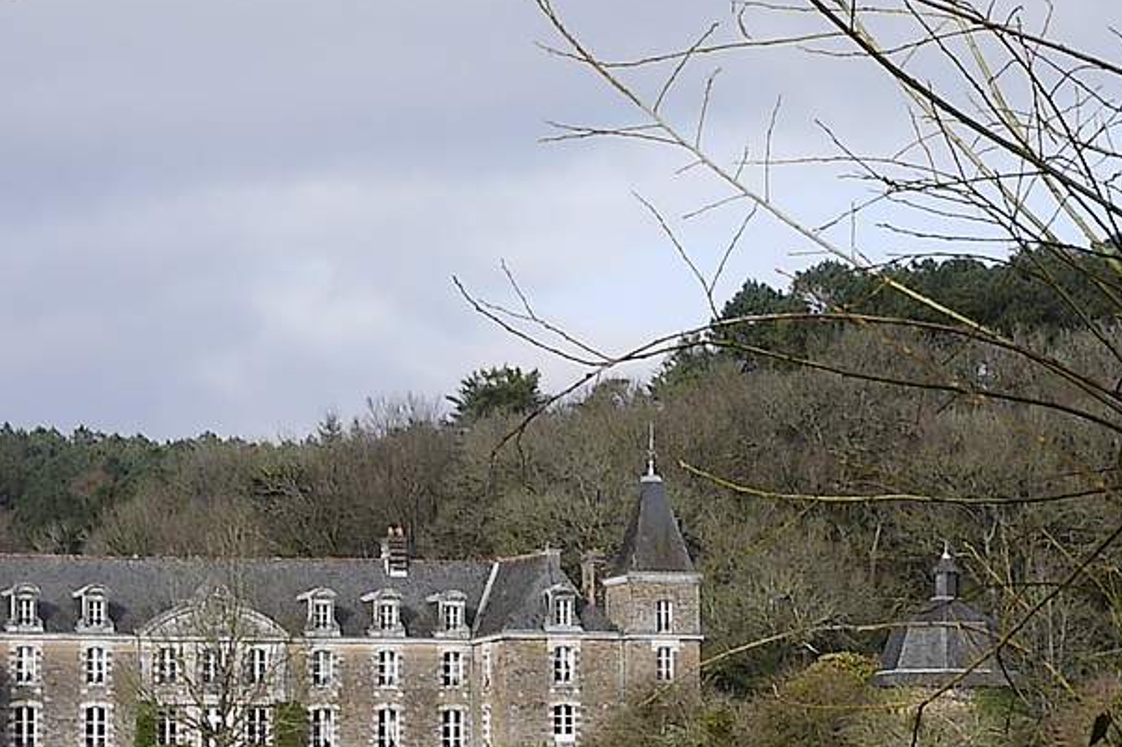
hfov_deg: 24.4
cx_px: 372
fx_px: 2585
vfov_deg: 16.4
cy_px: 525
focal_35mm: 83
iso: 200
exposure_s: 1/500
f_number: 6.3
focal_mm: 20
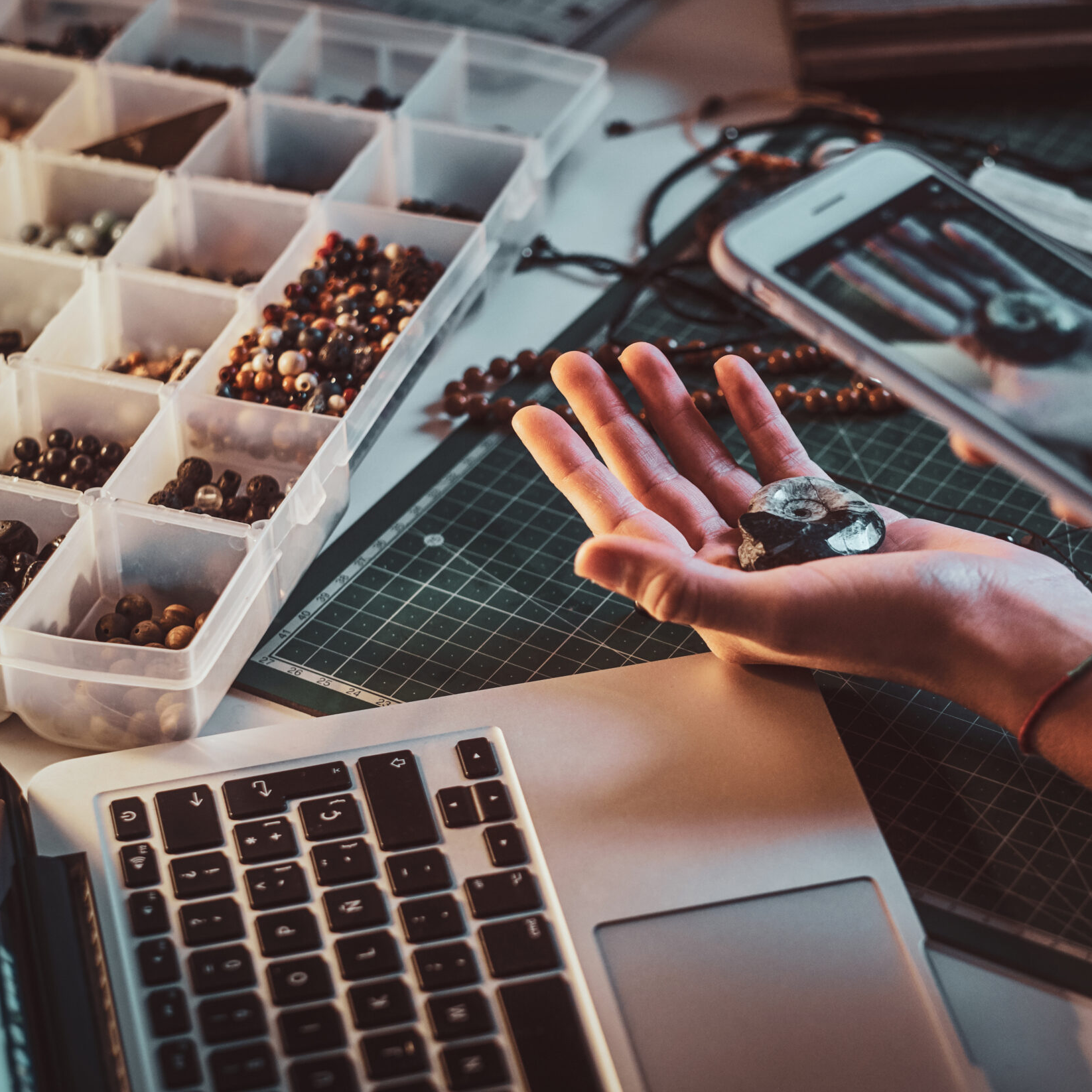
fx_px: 3962
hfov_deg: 15.6
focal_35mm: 111
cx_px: 773
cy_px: 528
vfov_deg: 15.7
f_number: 2.5
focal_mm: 56
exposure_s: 1/125
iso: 800
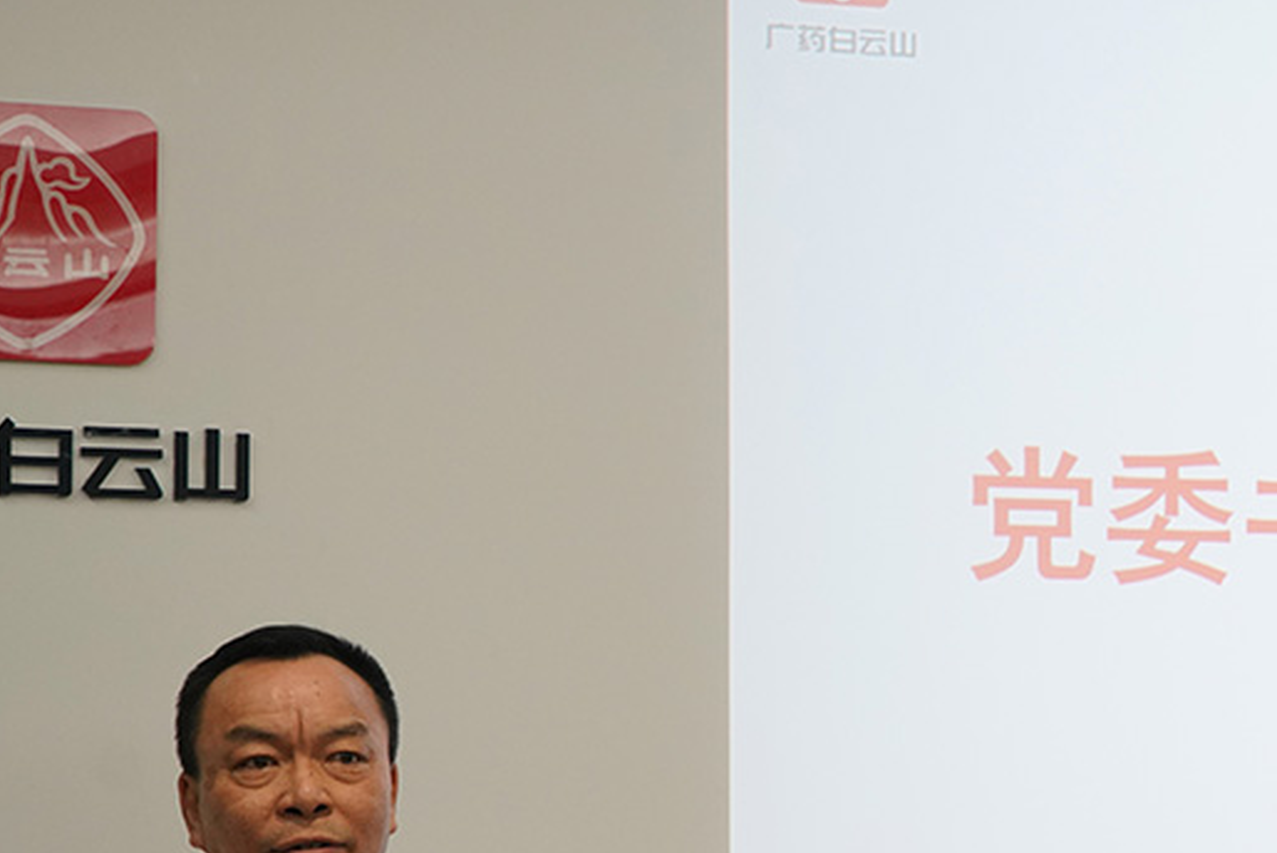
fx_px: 4543
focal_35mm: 128
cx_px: 1340
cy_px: 724
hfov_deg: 15.6
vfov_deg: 10.7
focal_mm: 55
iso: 1250
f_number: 5
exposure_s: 1/60
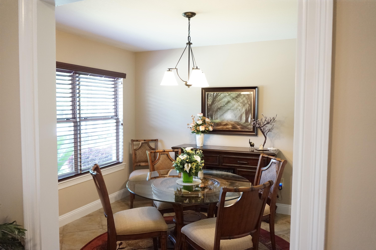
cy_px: 125
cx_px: 188
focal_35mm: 27
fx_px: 282
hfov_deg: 67.4
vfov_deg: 47.8
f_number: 4
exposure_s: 1/250
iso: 6400
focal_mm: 18
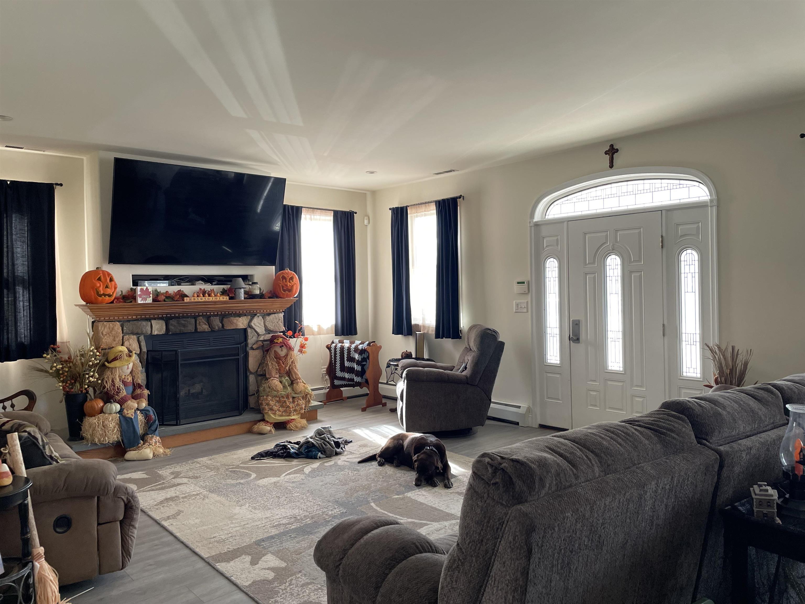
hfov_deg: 67.3
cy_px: 302
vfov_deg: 53.1
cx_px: 402
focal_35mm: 26
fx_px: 605
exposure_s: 1/121
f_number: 1.6
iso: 125
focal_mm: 4.2
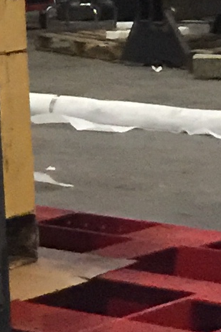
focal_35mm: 213
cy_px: -594
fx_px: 1961
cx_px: -340
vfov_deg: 8.4
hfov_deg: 6.1
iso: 125
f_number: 2.2
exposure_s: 1/15
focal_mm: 4.15
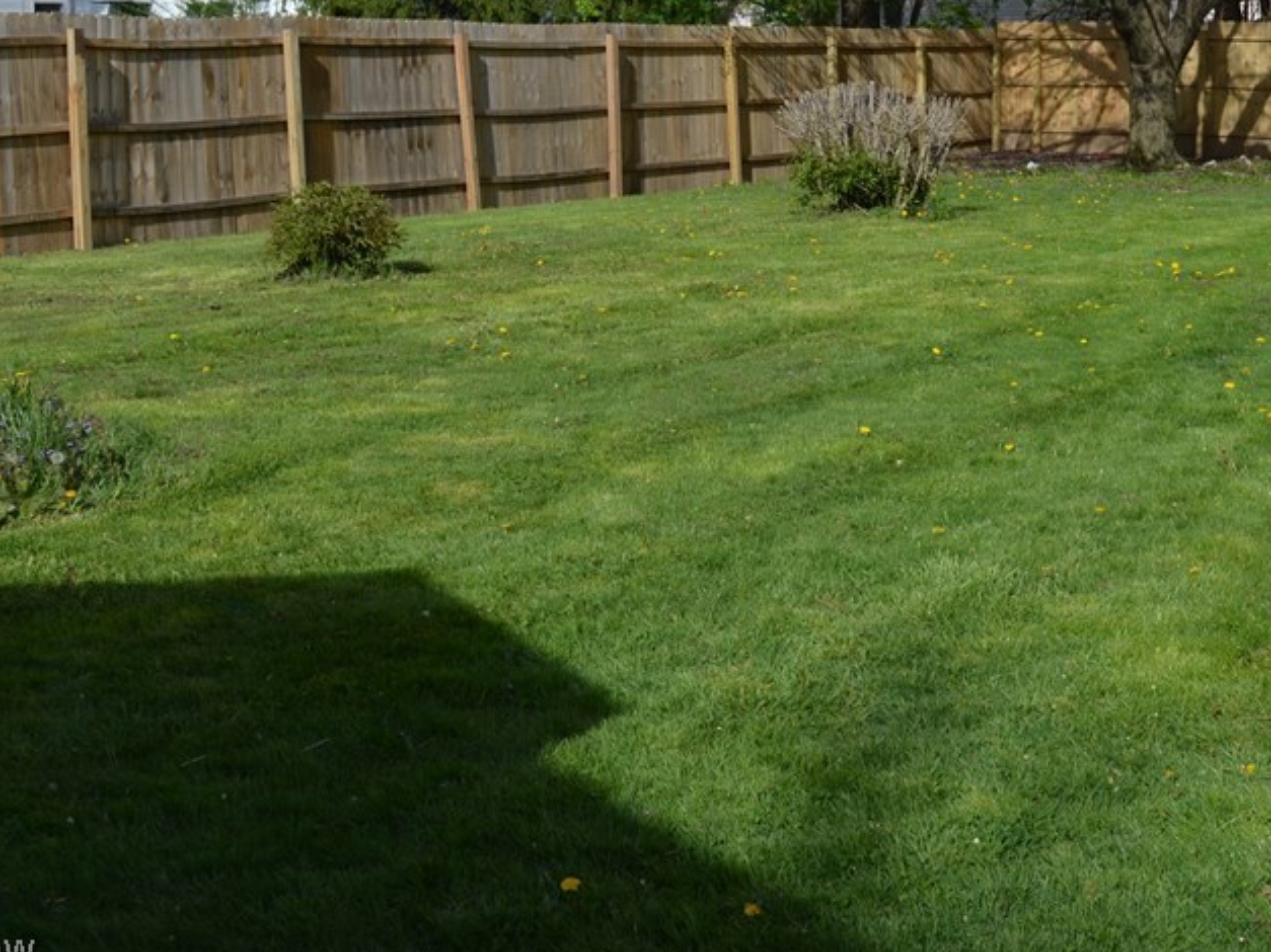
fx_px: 2203
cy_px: 250
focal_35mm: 60
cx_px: 936
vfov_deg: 24.2
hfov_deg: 31.7
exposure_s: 1/250
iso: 125
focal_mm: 24
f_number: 8
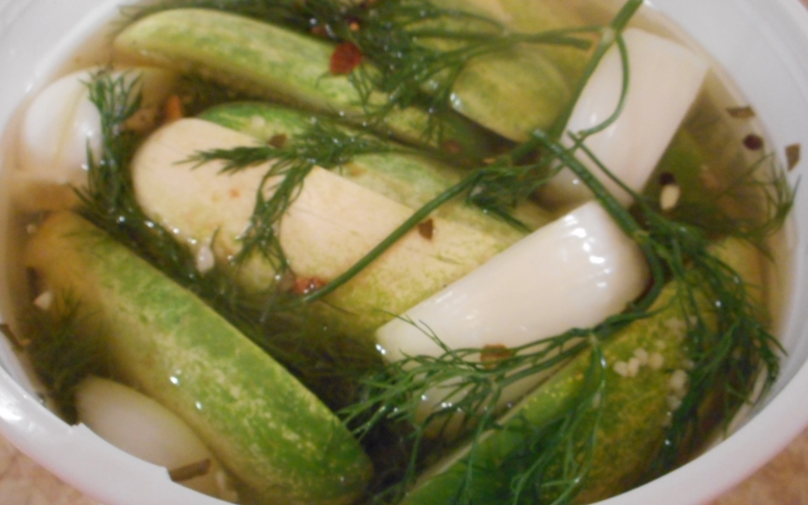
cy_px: 211
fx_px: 815
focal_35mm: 37
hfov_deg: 52.7
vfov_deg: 34.4
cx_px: 396
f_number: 4.2
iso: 800
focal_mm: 6
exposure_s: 1/5
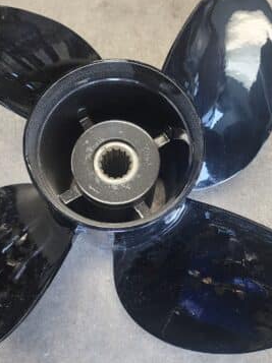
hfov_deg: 33.5
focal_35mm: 43
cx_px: 120
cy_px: 184
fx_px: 451
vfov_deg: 43.9
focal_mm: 6.4
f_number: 1.8
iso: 640
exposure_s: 1/120
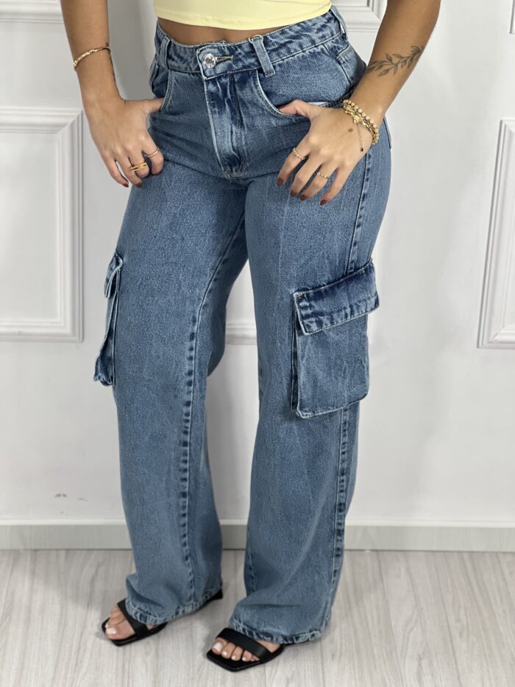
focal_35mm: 77
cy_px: 344
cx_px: 258
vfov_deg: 25.3
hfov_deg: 19.1
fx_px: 1527
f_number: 2.8
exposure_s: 1/120
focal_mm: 9
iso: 125
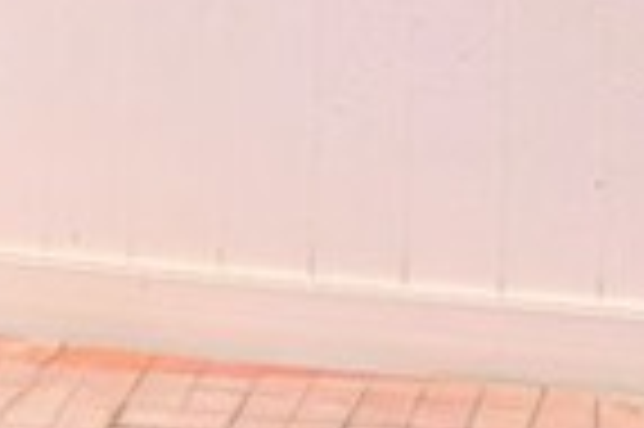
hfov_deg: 15.9
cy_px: -234
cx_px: -198
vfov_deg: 10.8
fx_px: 2180
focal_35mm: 122
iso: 125
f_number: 8
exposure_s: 1/1000
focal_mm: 17
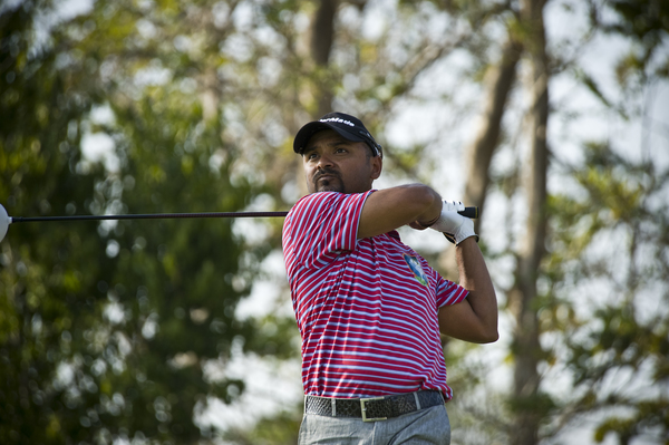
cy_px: 222
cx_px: 334
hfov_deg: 6.1
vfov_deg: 4.0
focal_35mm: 340
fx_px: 6313
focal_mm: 340
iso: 200
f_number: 5.6
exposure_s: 1/500
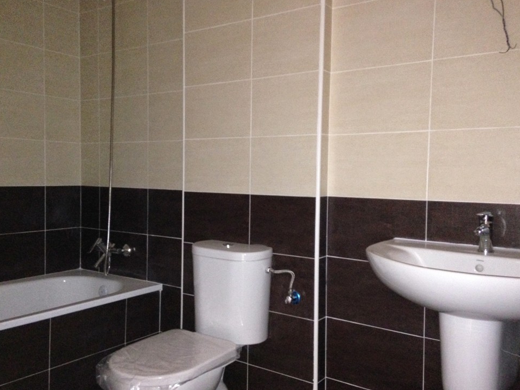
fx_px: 526
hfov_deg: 52.6
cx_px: 256
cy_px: 195
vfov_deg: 40.7
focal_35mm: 35
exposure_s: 1/16
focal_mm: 4.12
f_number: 2.4
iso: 400
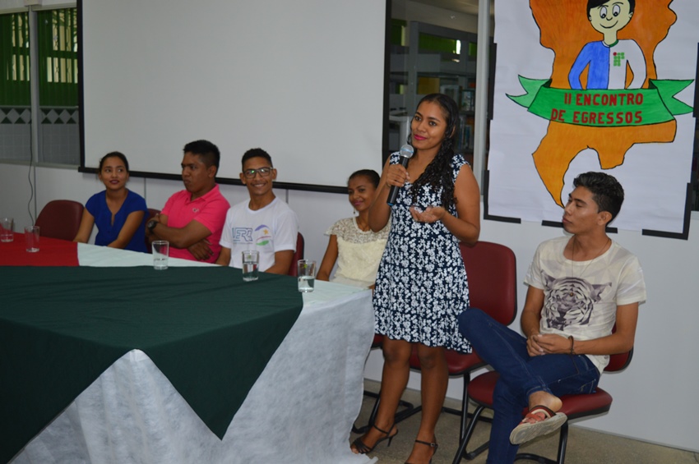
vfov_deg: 29.8
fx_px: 873
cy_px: 232
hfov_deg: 43.6
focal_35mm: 45
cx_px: 350
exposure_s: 1/60
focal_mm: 30
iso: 500
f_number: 4.2
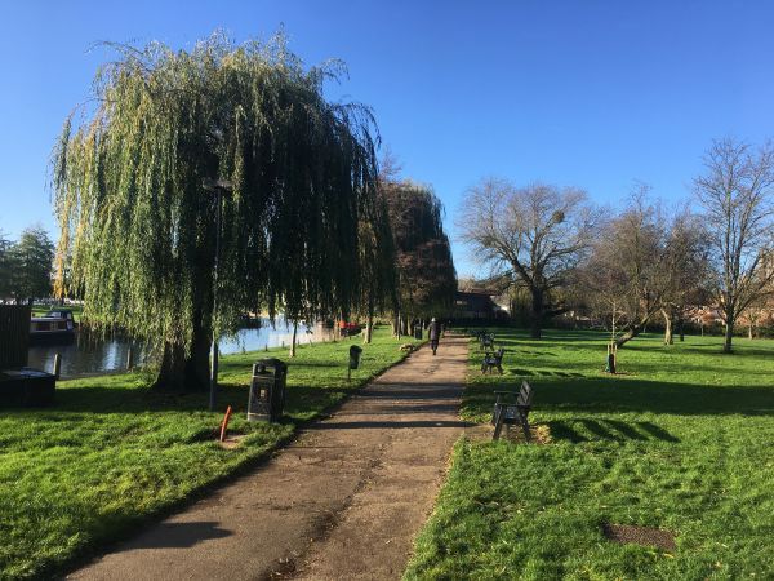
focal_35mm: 29
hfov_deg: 61.7
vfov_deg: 48.2
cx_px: 387
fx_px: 648
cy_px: 290
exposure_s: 1/725
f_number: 2.2
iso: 25
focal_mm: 4.15
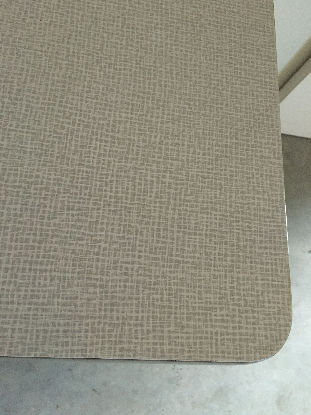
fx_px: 347
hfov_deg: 48.2
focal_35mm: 29
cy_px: 208
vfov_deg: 61.7
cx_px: 156
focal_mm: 4.15
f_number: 2.2
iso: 400
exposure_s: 1/17
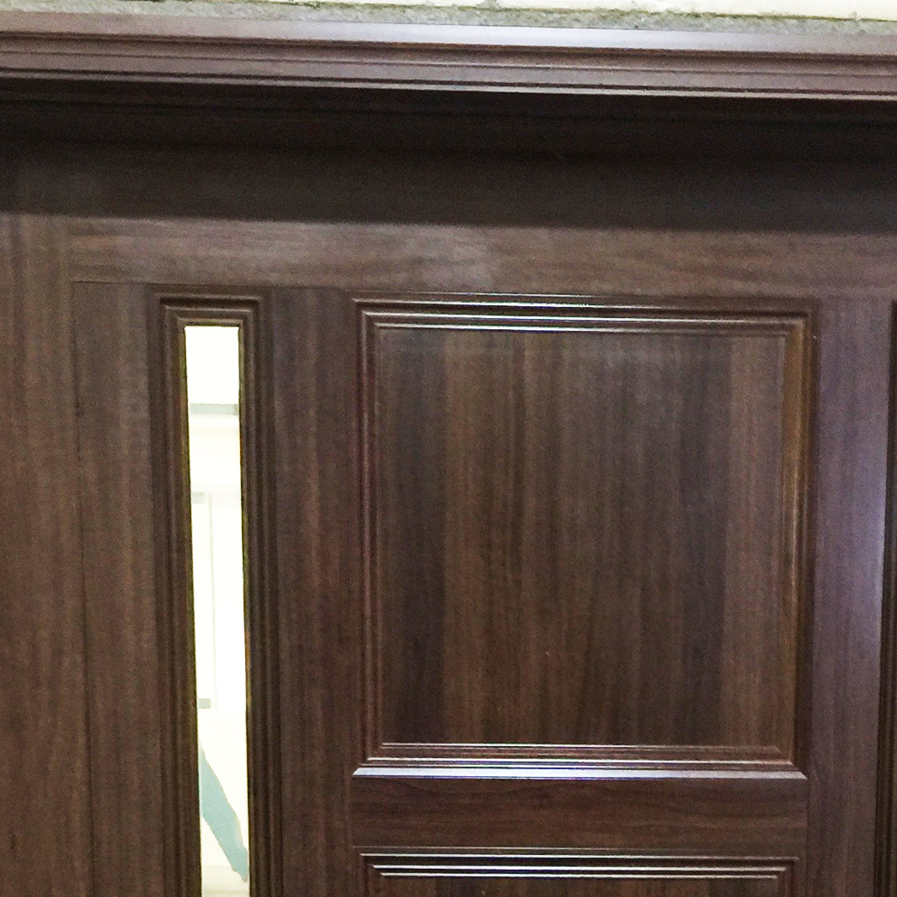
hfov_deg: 21.5
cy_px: 1129
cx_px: 617
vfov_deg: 20.1
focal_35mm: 80
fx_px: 2345
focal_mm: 4.15
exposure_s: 1/4
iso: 64
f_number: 2.2
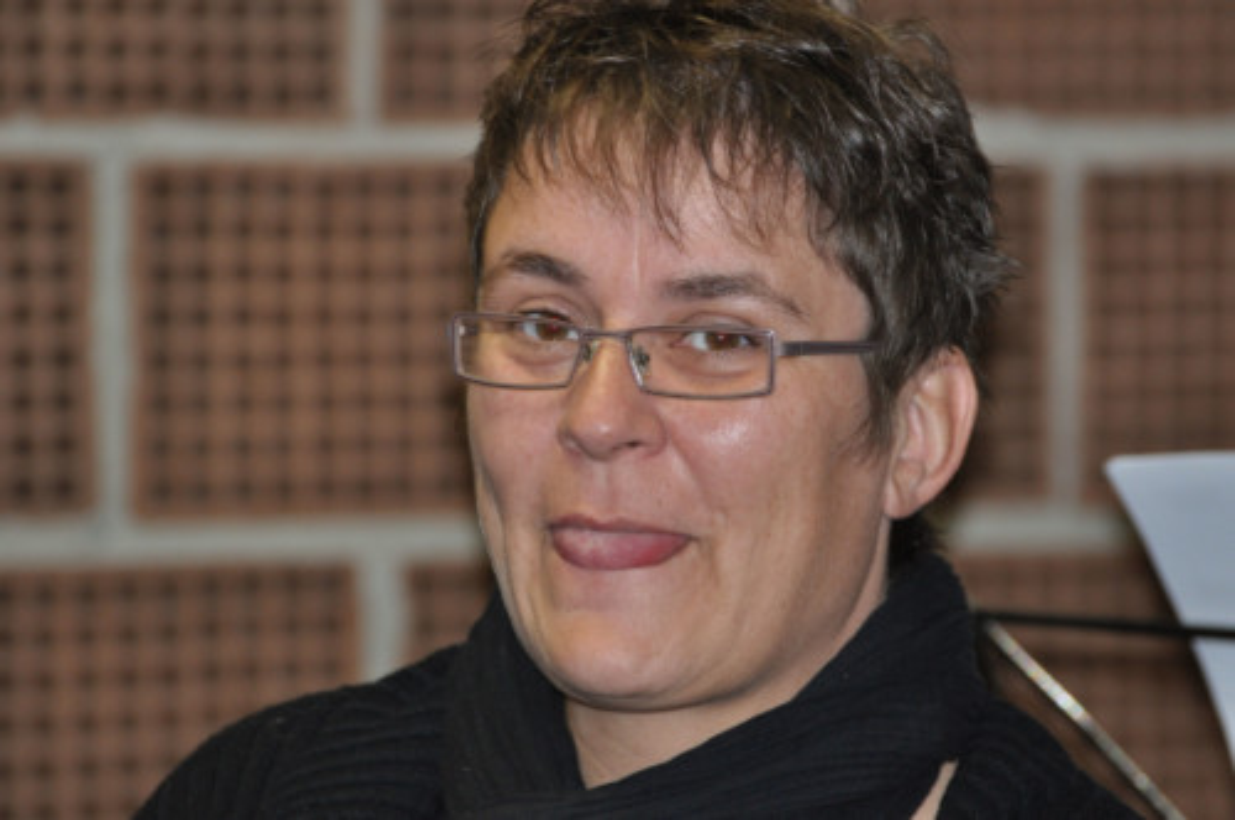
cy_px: 410
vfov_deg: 4.6
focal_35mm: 300
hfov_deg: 6.9
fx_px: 10278
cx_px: 618
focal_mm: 200
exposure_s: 1/60
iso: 800
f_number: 5.3
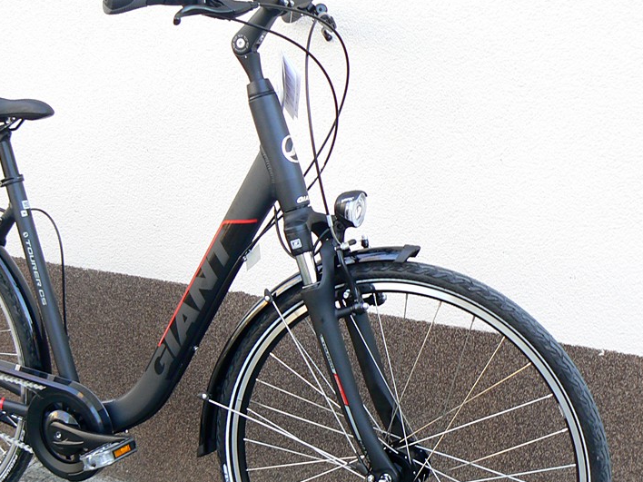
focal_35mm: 61
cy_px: 323
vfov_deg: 23.9
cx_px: 221
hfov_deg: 31.5
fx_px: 1133
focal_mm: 6
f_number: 2.8
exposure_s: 1/30
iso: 80
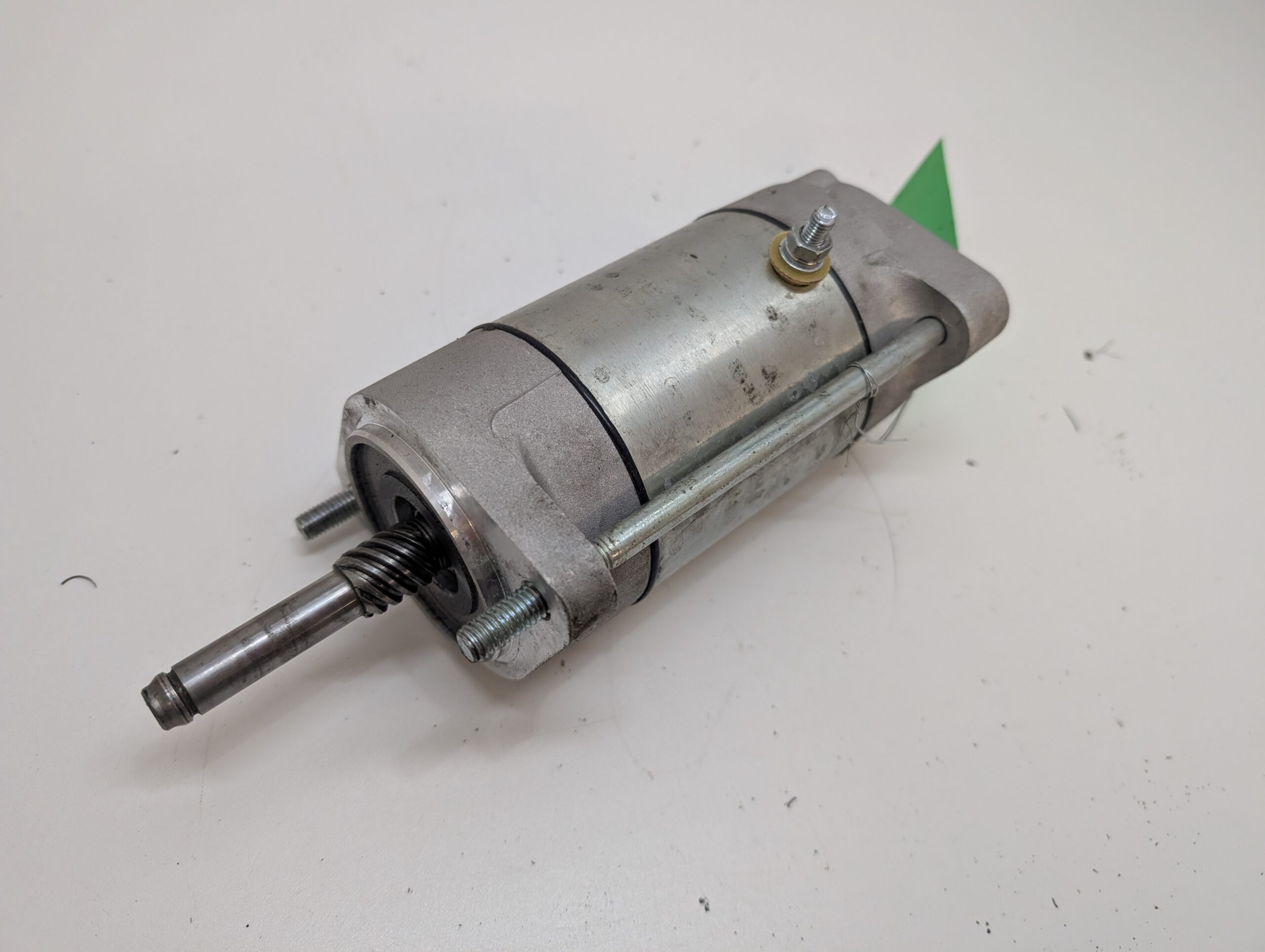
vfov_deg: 56.9
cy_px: 476
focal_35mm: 24
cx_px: 632
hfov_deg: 71.5
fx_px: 878
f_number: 1.68
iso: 238
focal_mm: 6.9
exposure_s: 1/121
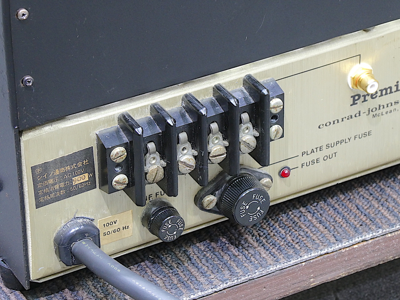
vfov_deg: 9.8
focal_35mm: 151
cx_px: 200
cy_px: 150
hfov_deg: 13.1
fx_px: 1745
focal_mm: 27.1
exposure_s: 1/1.3
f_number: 5.4
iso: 200
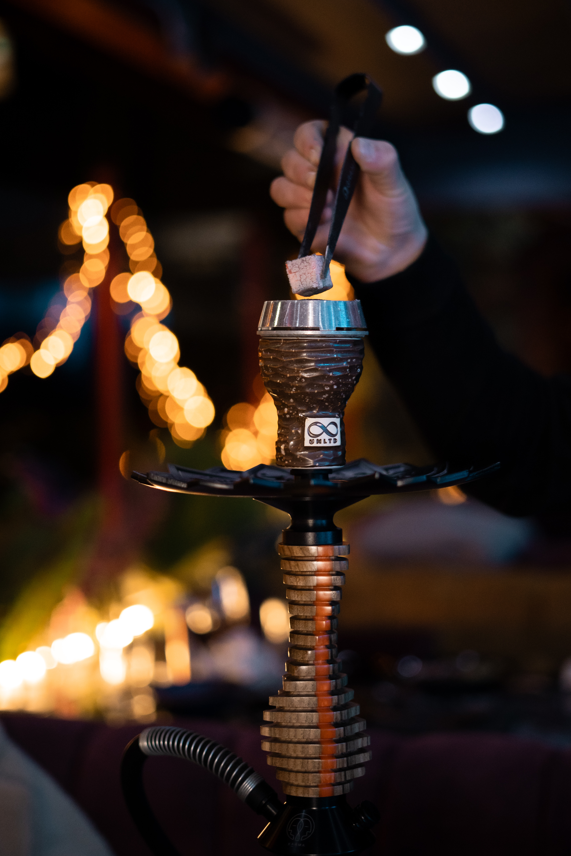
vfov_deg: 33.9
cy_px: 376
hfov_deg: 23.0
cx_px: 313
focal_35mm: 59
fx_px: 1404
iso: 2000
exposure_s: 1/200
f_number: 1.8
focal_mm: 50
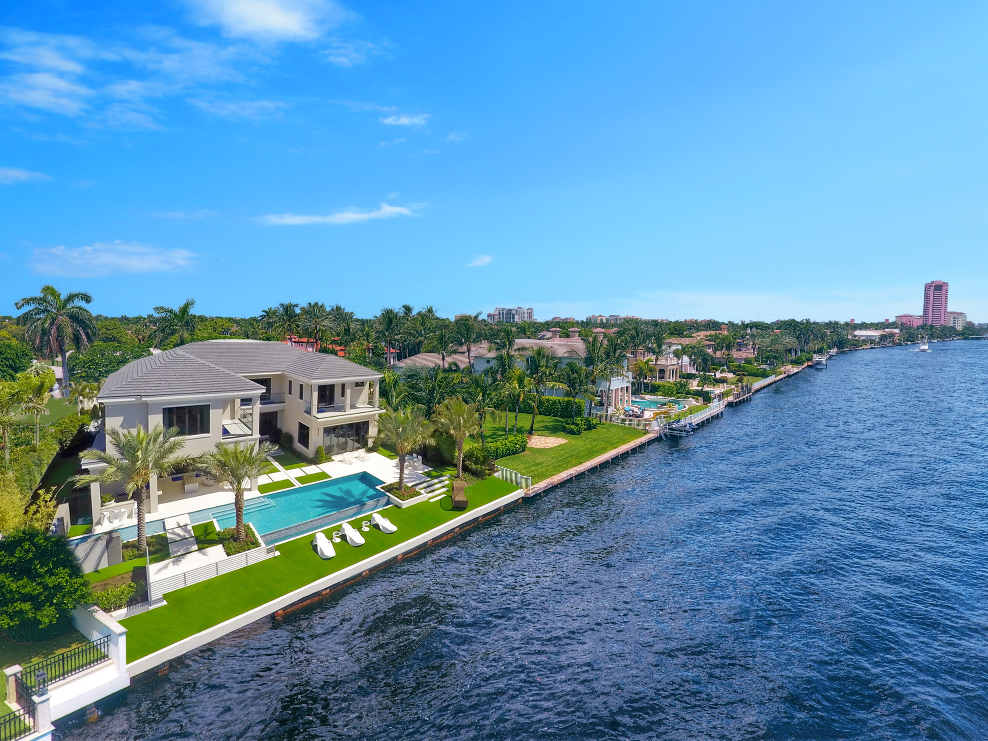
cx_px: 494
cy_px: 370
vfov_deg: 66.0
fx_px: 571
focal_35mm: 20
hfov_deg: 81.7
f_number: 2.8
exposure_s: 1/1395
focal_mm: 3.6
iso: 100
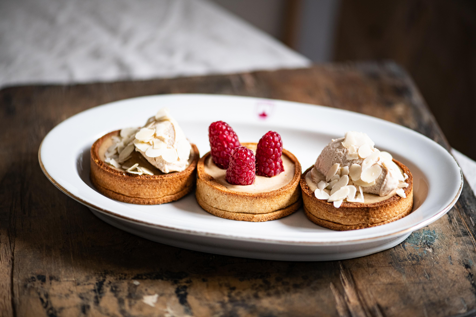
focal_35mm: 105
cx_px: 238
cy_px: 158
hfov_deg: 19.5
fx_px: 1388
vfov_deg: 13.0
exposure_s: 1/200
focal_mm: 105
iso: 400
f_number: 3
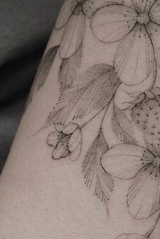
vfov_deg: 5.8
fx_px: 2341
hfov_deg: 3.9
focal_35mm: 352
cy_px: 153
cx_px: 127
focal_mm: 74
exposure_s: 1/160
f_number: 4
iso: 1250
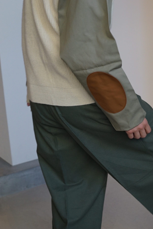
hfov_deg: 16.4
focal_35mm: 83
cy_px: 115
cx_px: 113
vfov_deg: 24.5
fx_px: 530
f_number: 4
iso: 800
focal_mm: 50
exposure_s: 1/160
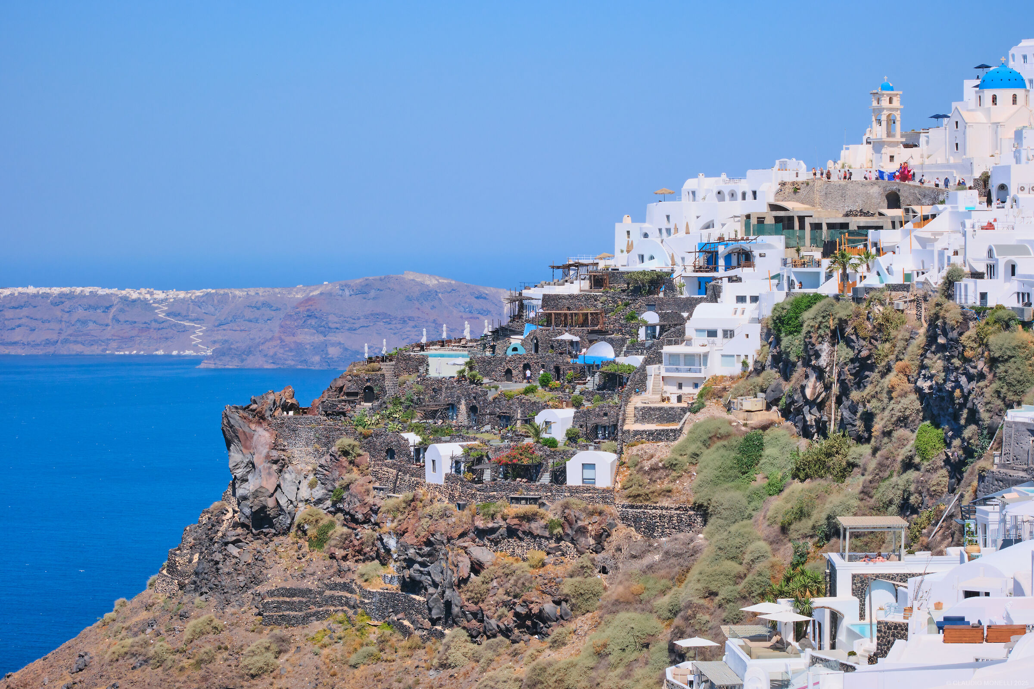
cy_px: 344
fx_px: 2412
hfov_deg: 24.2
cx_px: 517
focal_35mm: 84
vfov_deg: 16.3
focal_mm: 56
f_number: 14
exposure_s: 1/680
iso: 640
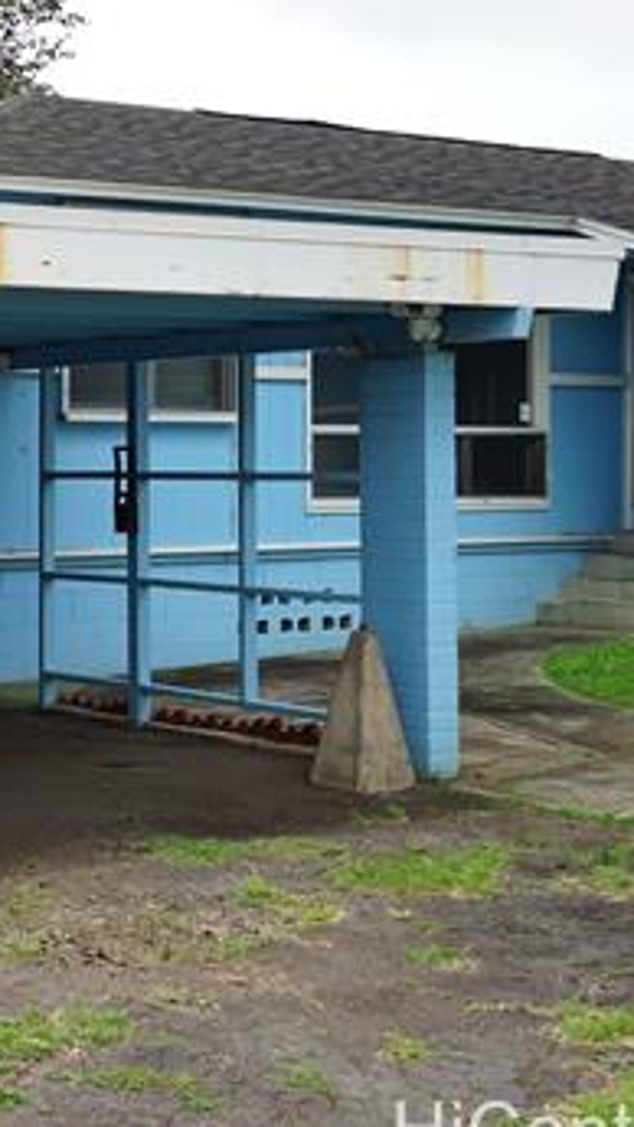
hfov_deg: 16.8
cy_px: 467
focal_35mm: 68
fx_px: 2033
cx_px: -170
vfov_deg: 30.9
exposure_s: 1/100
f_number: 9
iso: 100
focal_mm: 35
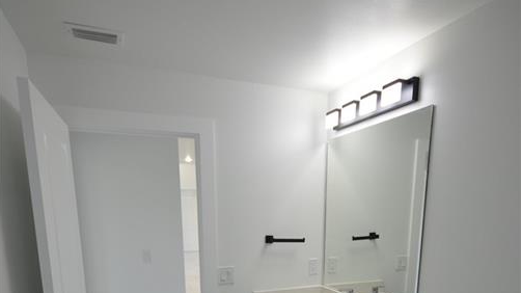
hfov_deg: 76.3
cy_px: 274
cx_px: 258
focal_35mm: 24
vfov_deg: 42.8
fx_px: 331
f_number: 5
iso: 400
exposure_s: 1/100
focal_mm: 10
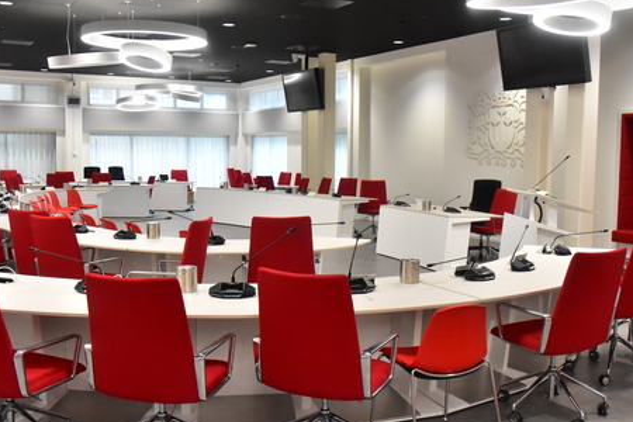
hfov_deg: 48.5
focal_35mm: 40
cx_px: 326
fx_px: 703
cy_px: 217
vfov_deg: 33.4
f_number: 5
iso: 4000
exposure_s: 1/160
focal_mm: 20
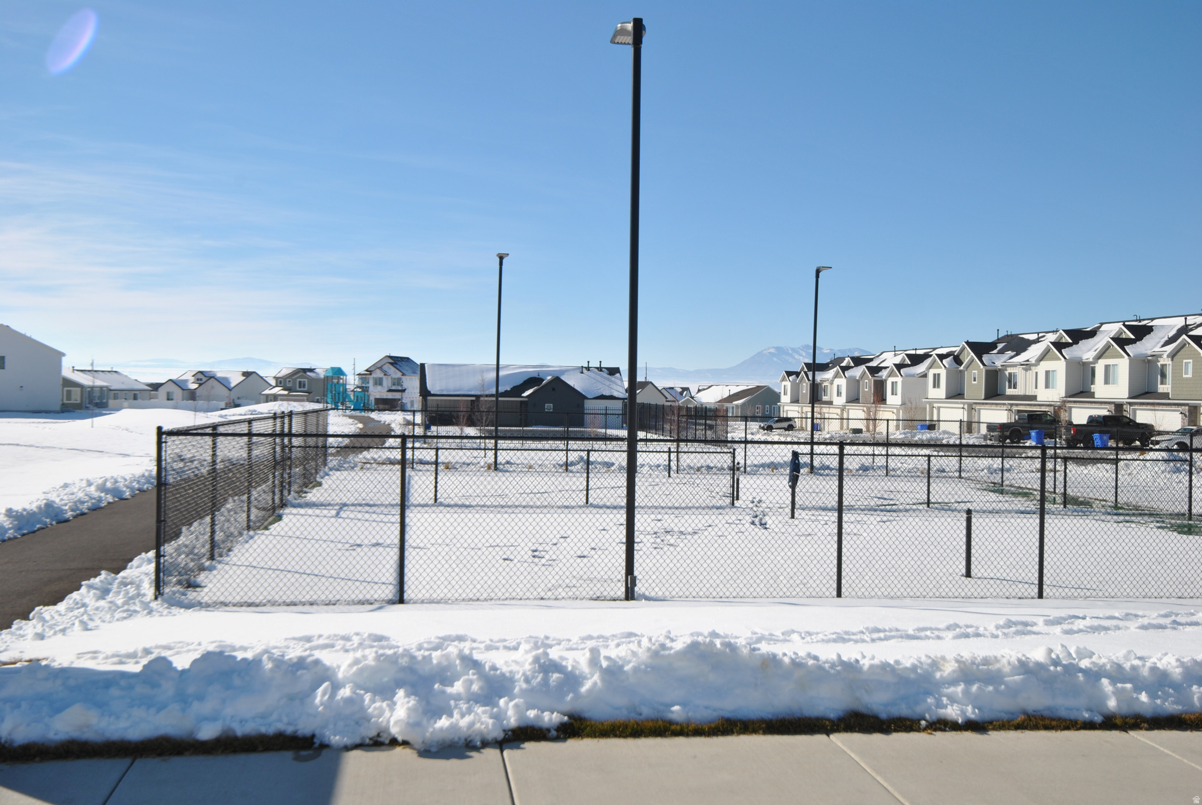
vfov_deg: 41.8
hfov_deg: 59.4
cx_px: 601
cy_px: 402
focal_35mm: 32
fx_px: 1053
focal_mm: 21
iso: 100
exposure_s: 1/320
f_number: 9
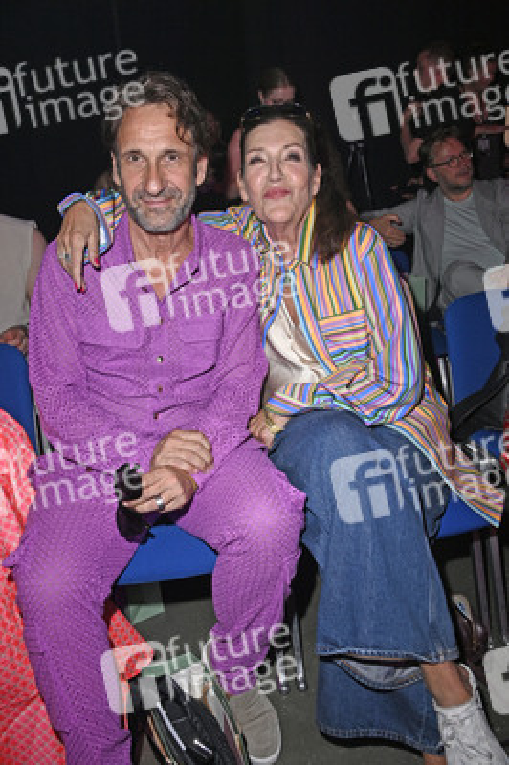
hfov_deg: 46.3
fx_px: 595
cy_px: 382
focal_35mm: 28
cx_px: 254
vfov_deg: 65.5
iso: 1600
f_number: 5.6
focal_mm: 28
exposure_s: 1/160
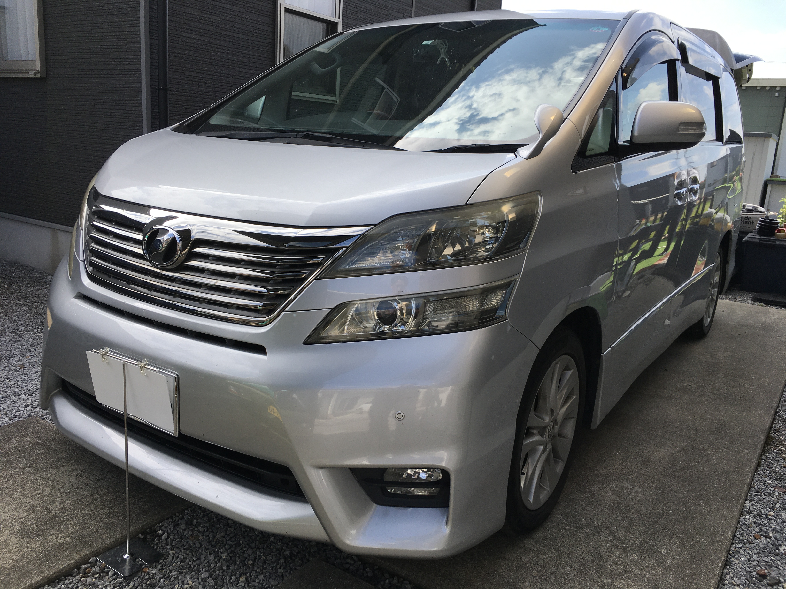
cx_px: 393
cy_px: 294
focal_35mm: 29
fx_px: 658
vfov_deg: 48.2
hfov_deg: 61.7
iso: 25
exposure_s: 1/836
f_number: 2.2
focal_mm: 4.15
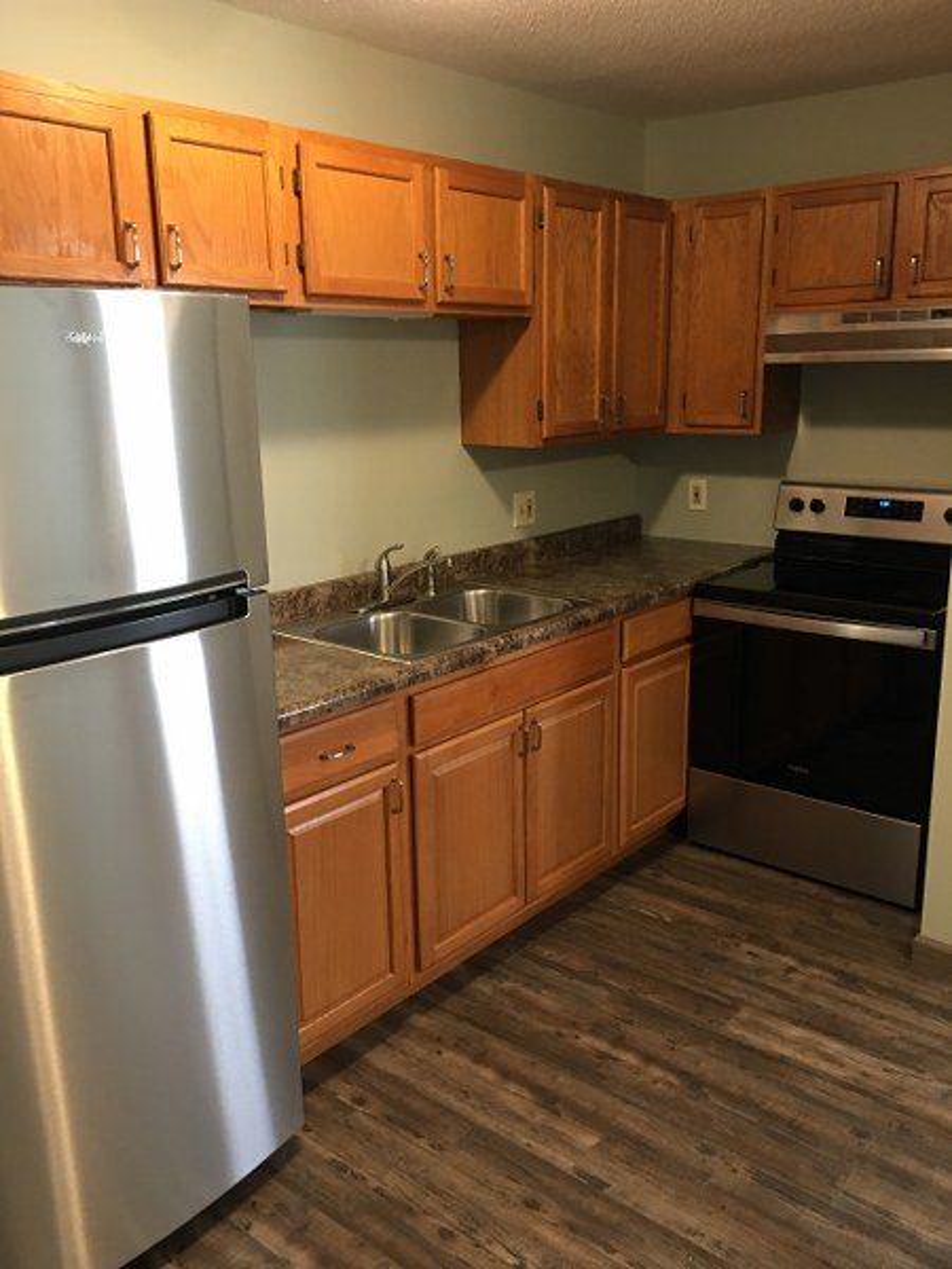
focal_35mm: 29
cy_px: 634
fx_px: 1063
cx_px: 476
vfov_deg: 61.7
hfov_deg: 48.2
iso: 80
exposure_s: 1/10
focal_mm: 4.15
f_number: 2.2
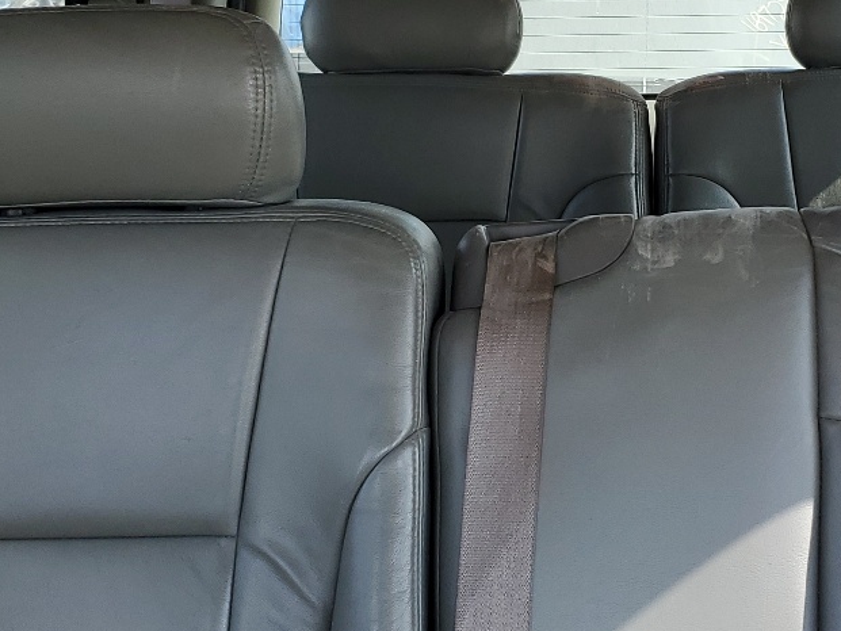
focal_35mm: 67
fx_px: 1628
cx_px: 607
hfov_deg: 28.6
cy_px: 271
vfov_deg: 21.9
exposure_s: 1/133
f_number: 1.5
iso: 50
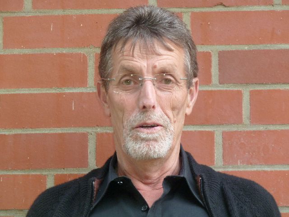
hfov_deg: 11.7
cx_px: 144
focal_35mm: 169
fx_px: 1411
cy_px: 108
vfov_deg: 8.8
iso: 200
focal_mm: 27.8
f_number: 4.5
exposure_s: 1/50
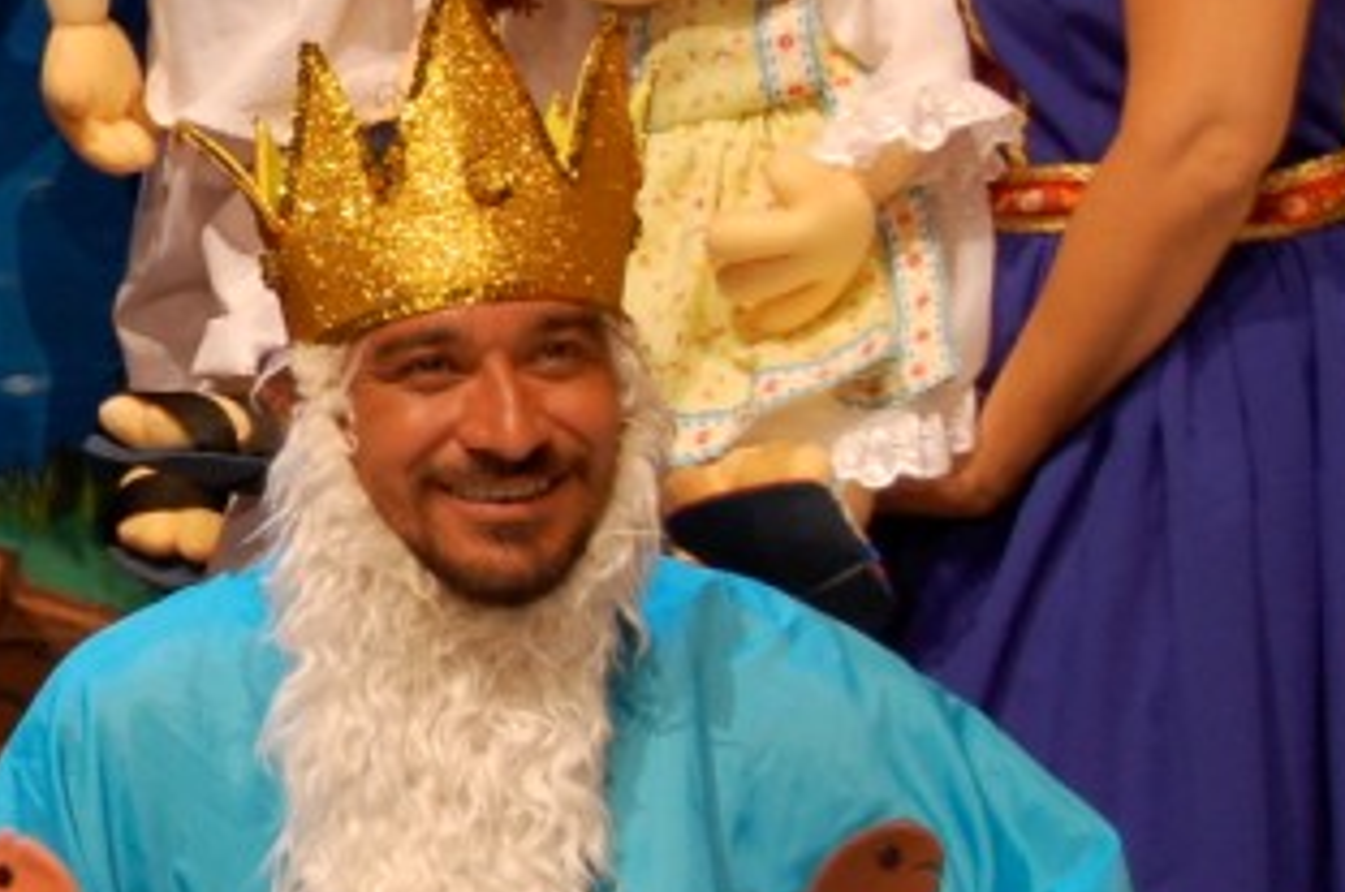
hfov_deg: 9.1
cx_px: -591
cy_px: 278
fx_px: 8268
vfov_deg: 6.2
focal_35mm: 222
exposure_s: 1/40
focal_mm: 45
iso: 400
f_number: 5.3
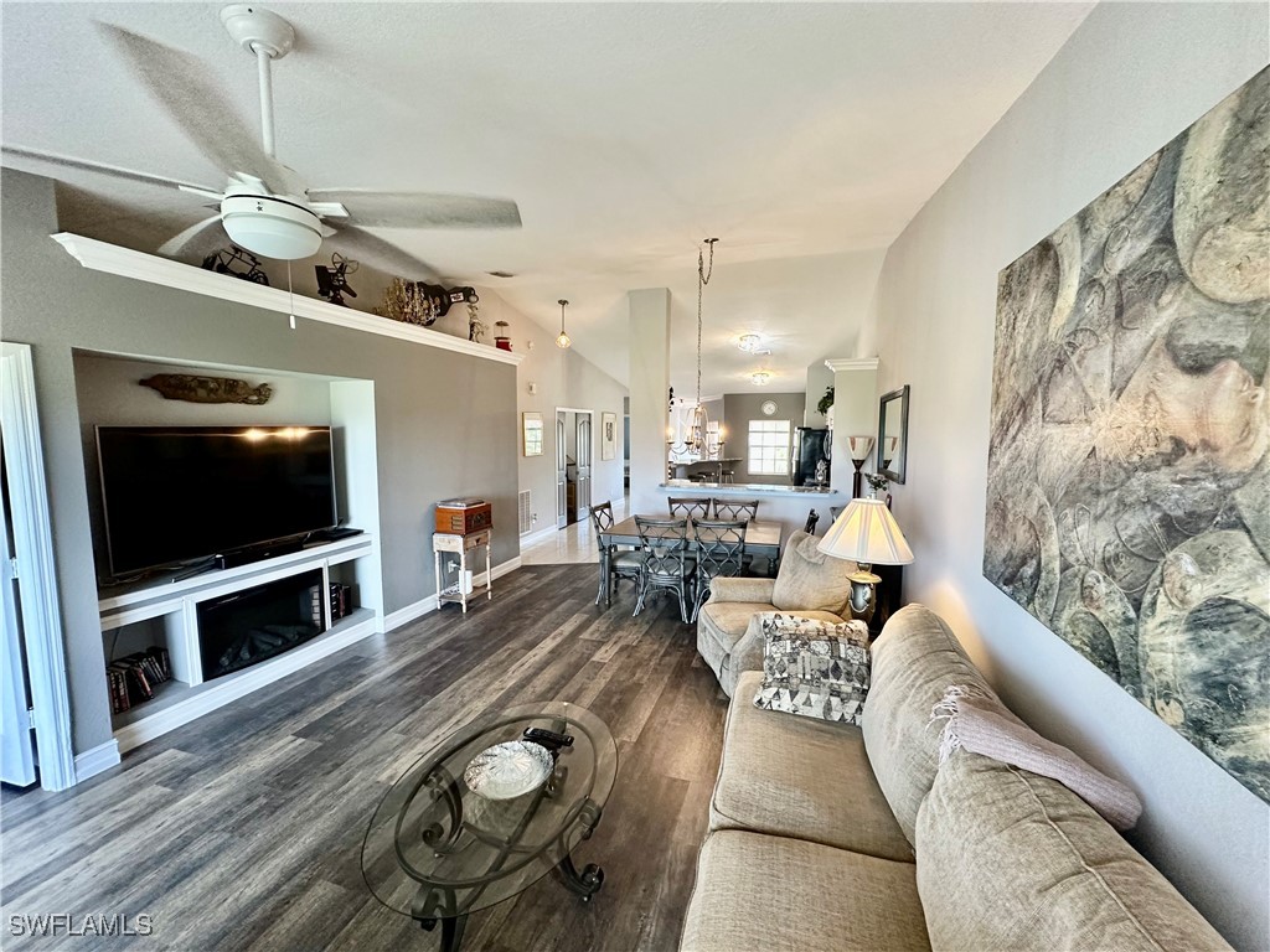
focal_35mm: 14
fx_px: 514
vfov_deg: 85.7
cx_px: 635
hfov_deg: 102.1
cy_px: 476
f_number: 2.2
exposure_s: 1/120
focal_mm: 2.22
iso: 320
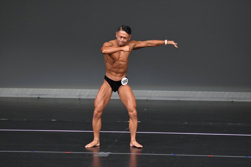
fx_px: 2404
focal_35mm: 345
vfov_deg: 4.0
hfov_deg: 6.0
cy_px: 84
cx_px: 126
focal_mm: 230
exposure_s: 1/400
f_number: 5.6
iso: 4000
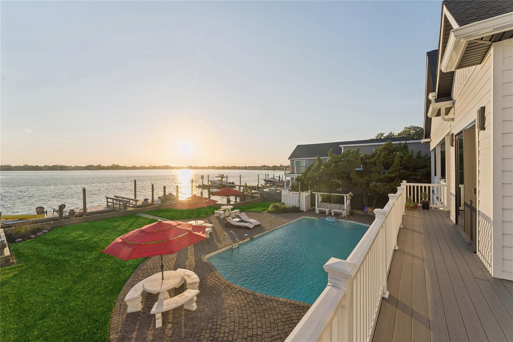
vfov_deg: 81.2
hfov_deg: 104.3
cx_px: 256
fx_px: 199
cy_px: 171
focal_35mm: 14
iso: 100
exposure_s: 1/80
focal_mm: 14
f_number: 11
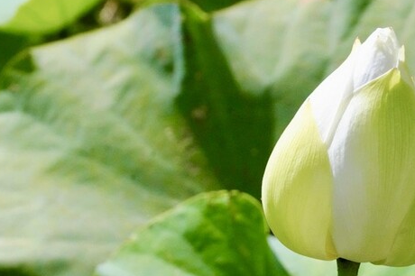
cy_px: 114
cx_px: 359
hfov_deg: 10.6
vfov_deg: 7.1
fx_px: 2235
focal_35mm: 194
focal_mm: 105
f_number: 13
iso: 6400
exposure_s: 1/5000
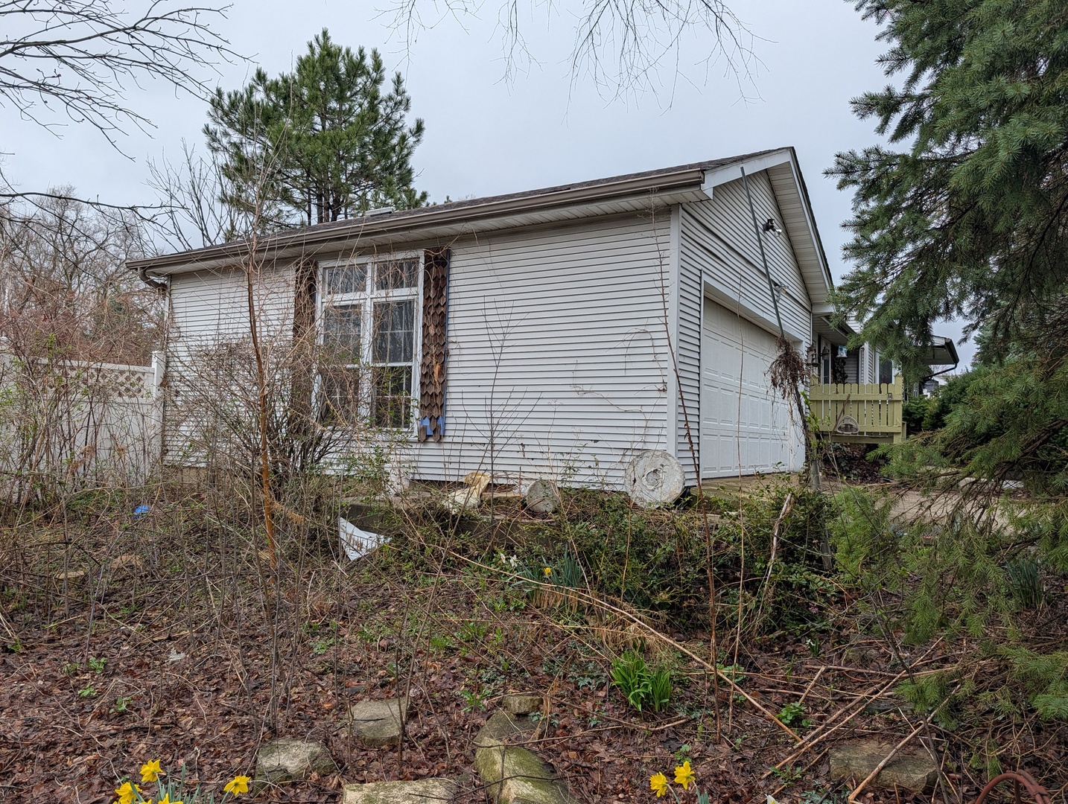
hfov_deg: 71.5
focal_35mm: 24
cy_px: 402
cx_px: 534
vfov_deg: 56.9
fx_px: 742
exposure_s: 1/1214
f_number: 1.68
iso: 20
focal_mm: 6.9
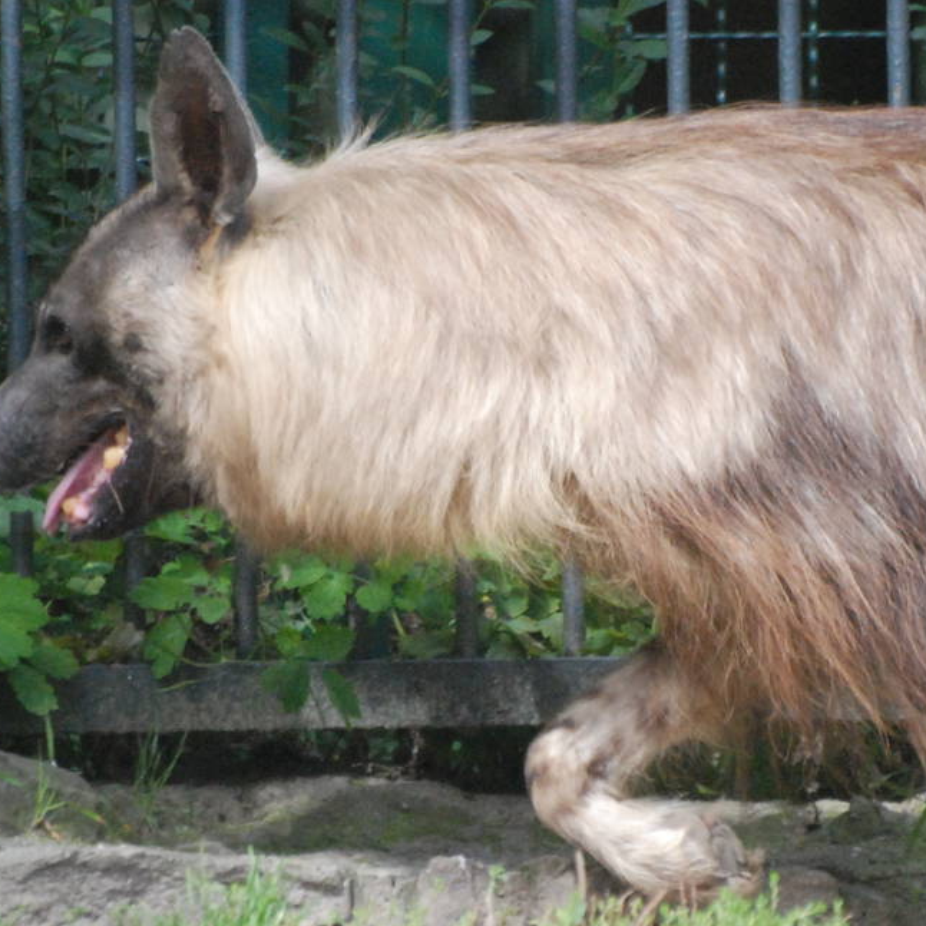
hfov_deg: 1.8
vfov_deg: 1.8
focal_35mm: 948
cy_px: 594
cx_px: 575
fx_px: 28691
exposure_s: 1/1600
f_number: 5.6
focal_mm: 300
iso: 1600
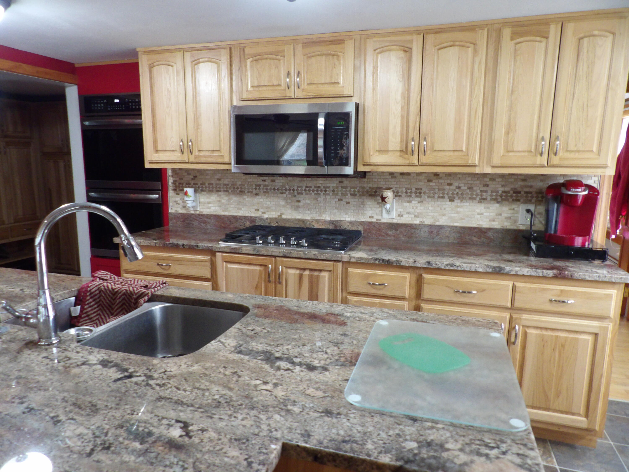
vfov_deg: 56.8
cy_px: 236
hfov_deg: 71.6
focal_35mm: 24
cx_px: 314
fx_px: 436
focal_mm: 4.3
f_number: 3.2
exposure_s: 1/17
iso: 366
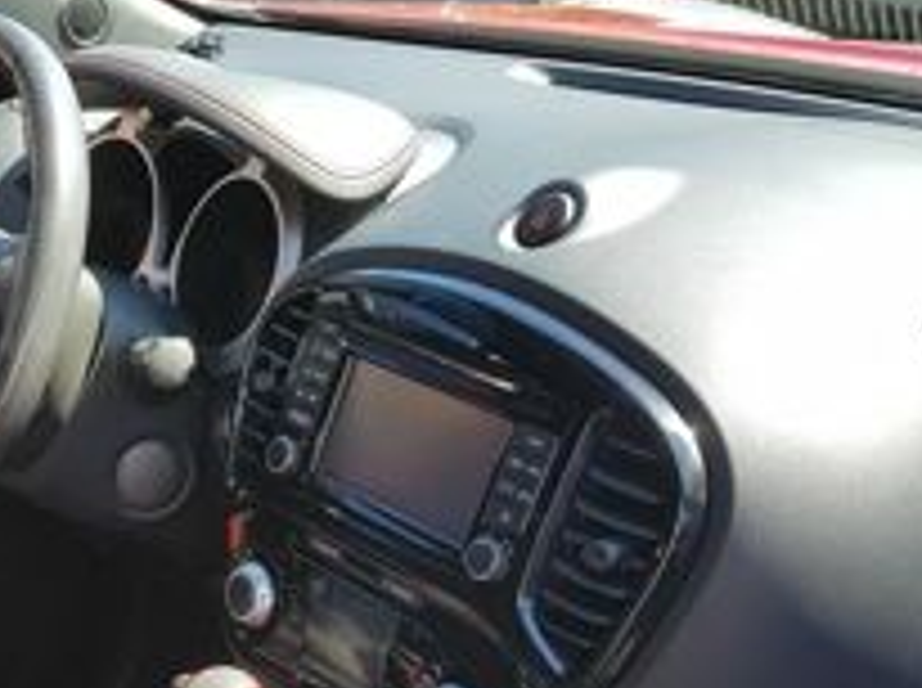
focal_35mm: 61
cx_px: 153
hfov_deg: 30.8
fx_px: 1622
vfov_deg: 23.1
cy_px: 670
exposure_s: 1/233
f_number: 1.7
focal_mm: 4.2
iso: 40
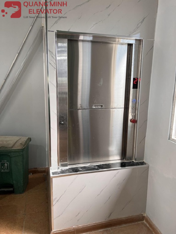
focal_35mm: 26
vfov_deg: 67.3
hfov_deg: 53.1
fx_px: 176
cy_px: 117
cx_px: 88
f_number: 1.5
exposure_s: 1/121
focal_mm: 5.7
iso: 64
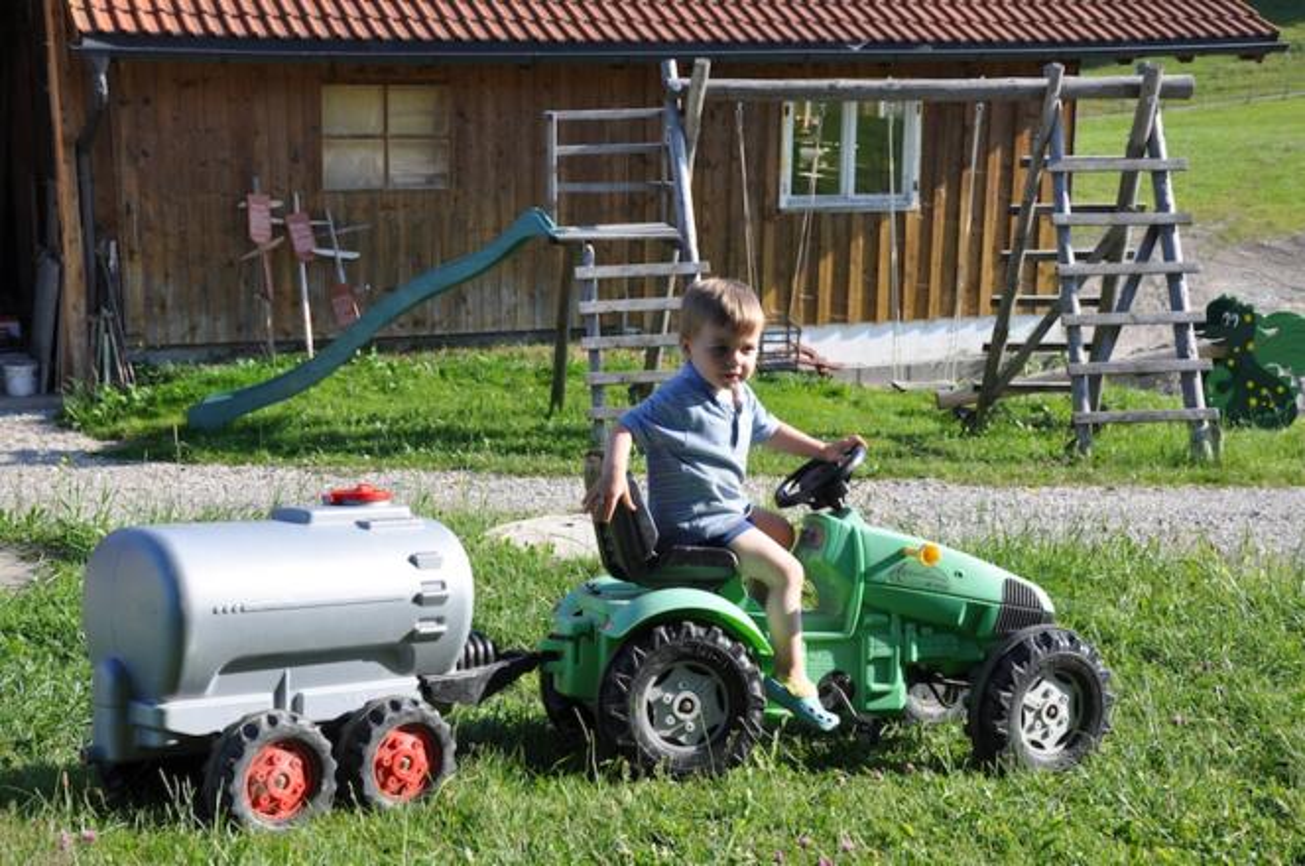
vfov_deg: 23.7
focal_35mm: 57
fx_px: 2063
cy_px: 433
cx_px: 652
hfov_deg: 35.1
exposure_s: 1/250
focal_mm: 38
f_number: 8
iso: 200
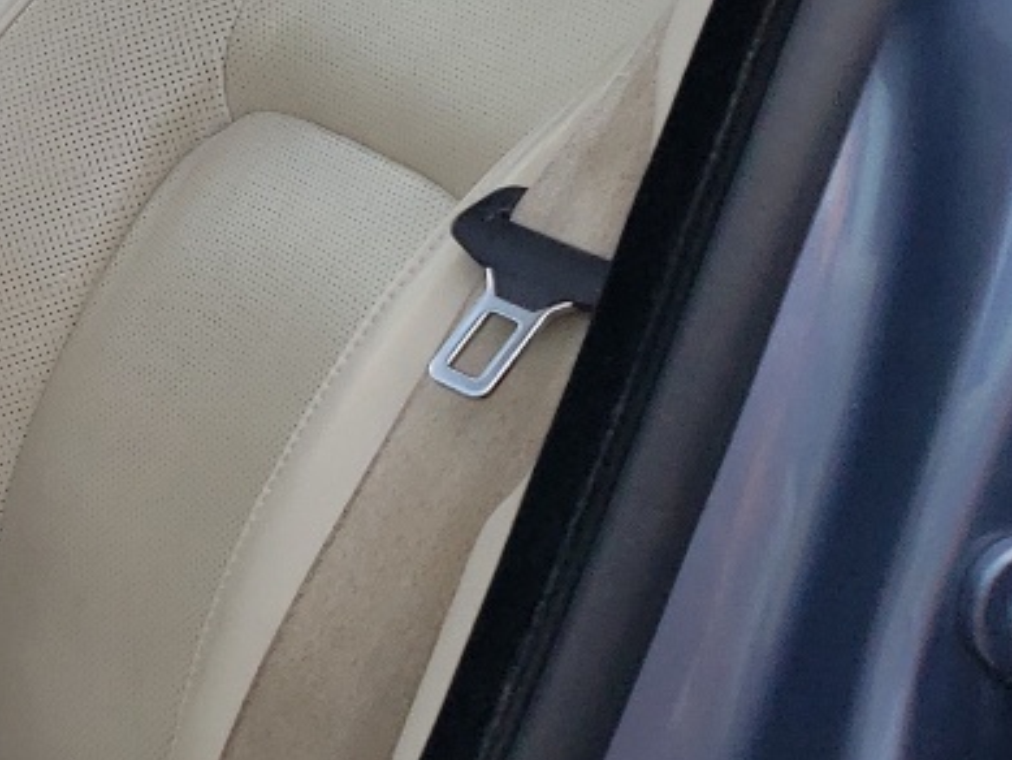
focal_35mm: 107
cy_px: -23
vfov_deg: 13.6
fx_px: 3129
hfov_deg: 15.7
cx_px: -814
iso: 50
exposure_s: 1/909
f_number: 1.5
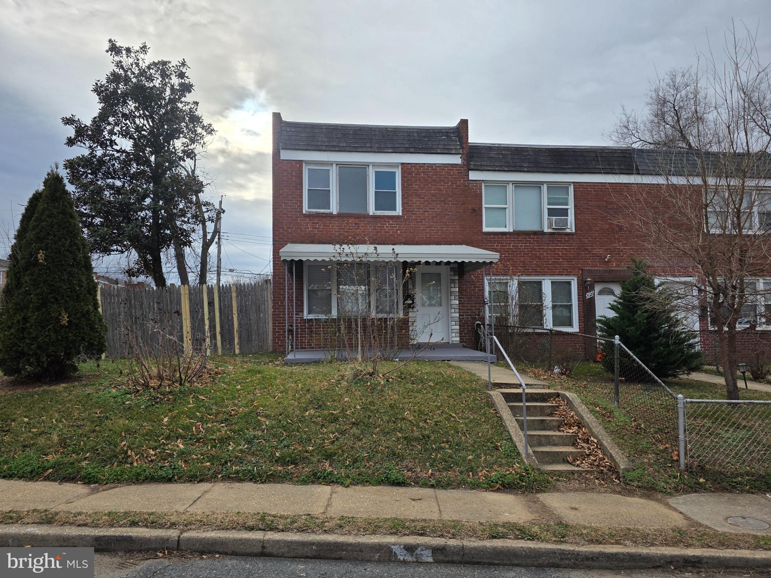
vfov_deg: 58.9
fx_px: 512
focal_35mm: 23
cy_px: 289
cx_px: 386
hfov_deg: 73.9
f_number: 1.7
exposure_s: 1/7061
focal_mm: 6.3
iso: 80
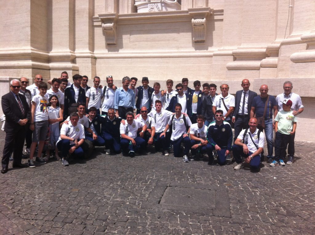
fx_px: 318
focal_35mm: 35
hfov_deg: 52.7
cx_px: 158
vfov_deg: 40.6
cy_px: 118
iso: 80
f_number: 2.8
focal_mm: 3.85
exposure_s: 1/1588
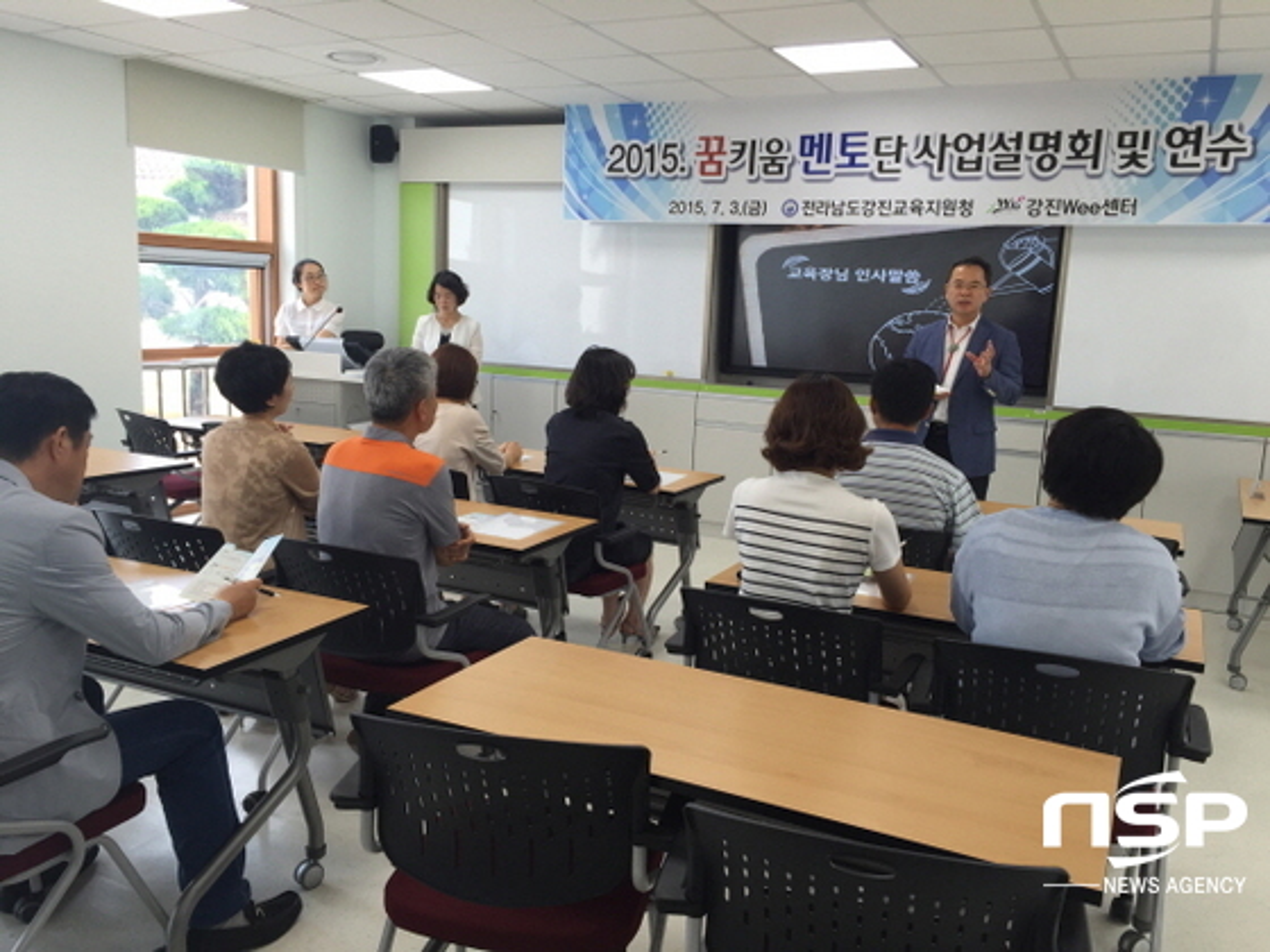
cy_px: 476
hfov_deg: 61.7
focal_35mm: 29
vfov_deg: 48.2
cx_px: 635
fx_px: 1064
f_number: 2.2
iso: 32
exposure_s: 1/60
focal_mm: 4.15
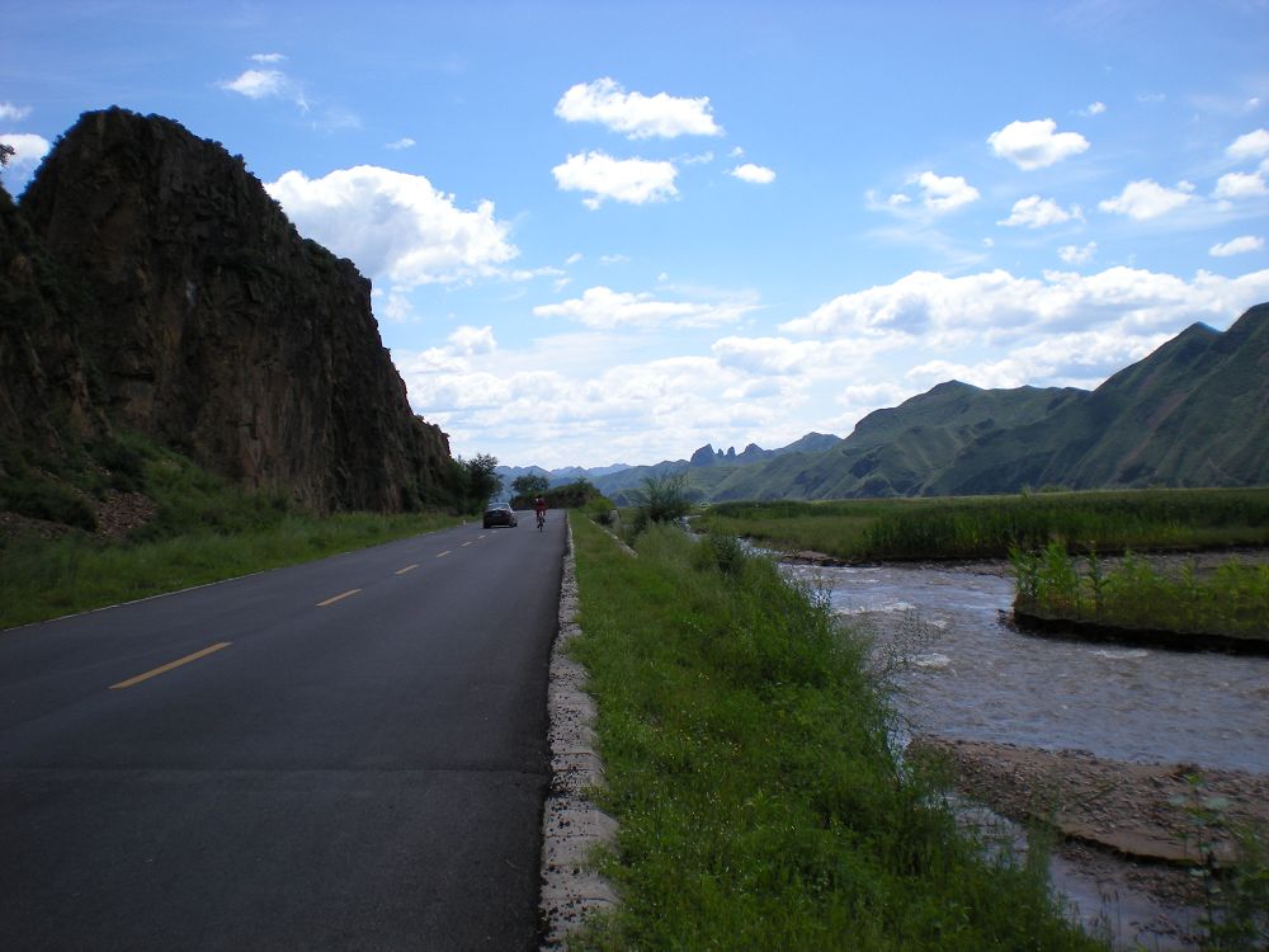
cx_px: 634
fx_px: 1393
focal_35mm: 38
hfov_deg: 49.0
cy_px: 476
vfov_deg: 37.7
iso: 64
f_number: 4.6
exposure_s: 1/651
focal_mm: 6.3
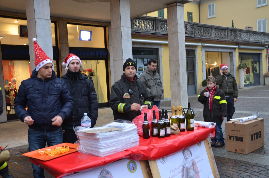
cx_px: 134
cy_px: 89
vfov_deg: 34.1
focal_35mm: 39
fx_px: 291
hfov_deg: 49.6
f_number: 4
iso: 400
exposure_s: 1/60
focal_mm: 26
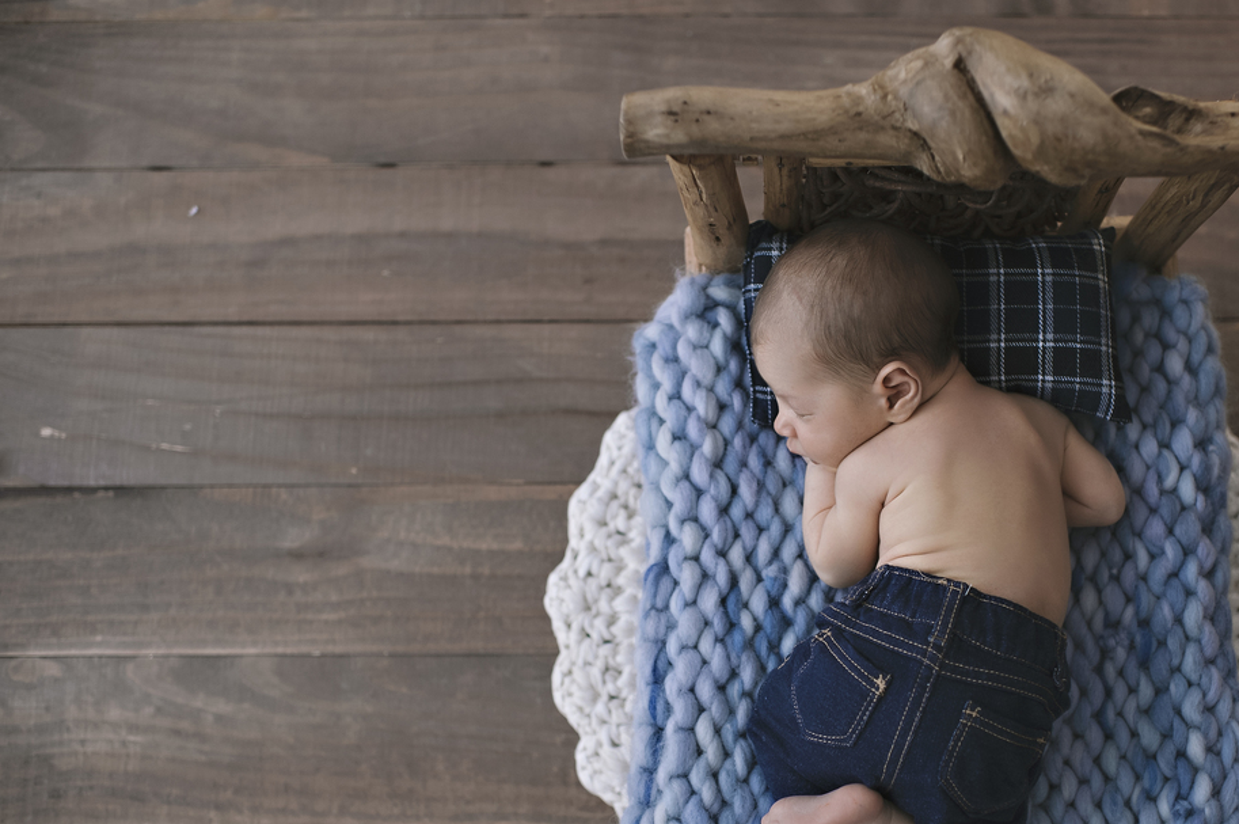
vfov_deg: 29.1
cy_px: 497
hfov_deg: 42.4
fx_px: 1582
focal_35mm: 46
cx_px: 795
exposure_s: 1/200
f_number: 2.2
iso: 200
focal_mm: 35
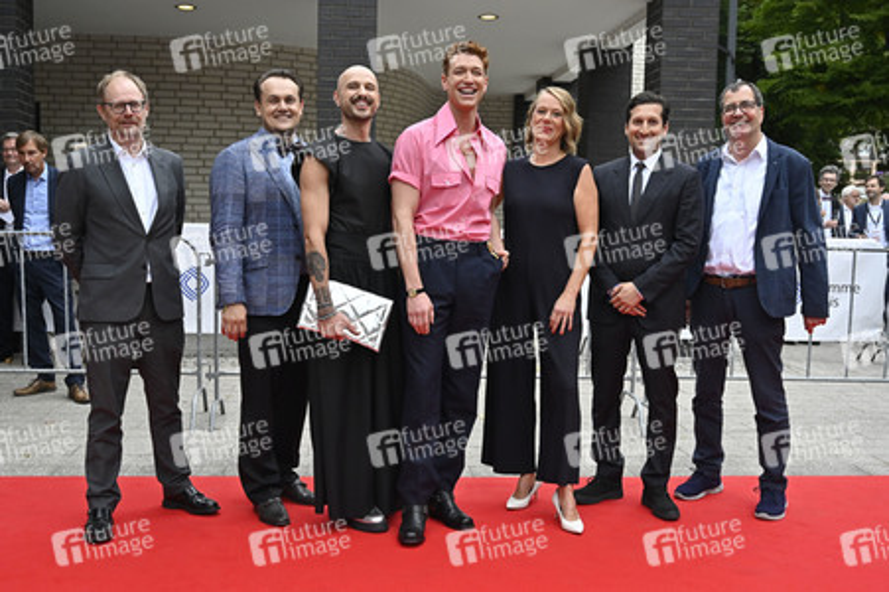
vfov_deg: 35.9
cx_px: 444
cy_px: 296
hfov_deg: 51.9
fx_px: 913
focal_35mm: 37
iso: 2000
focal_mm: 37
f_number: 5.6
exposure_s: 1/500
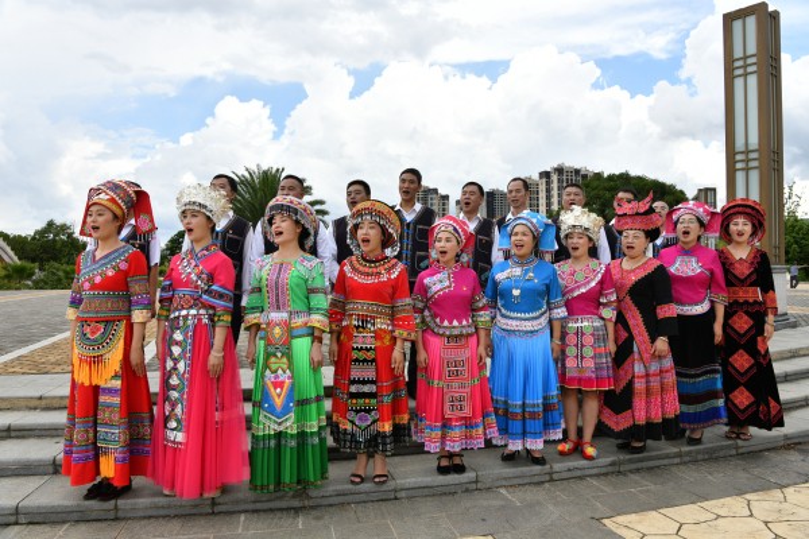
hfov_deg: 65.5
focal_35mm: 28
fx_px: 629
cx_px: 404
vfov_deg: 46.4
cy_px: 270
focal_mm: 28
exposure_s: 1/640
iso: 800
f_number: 13
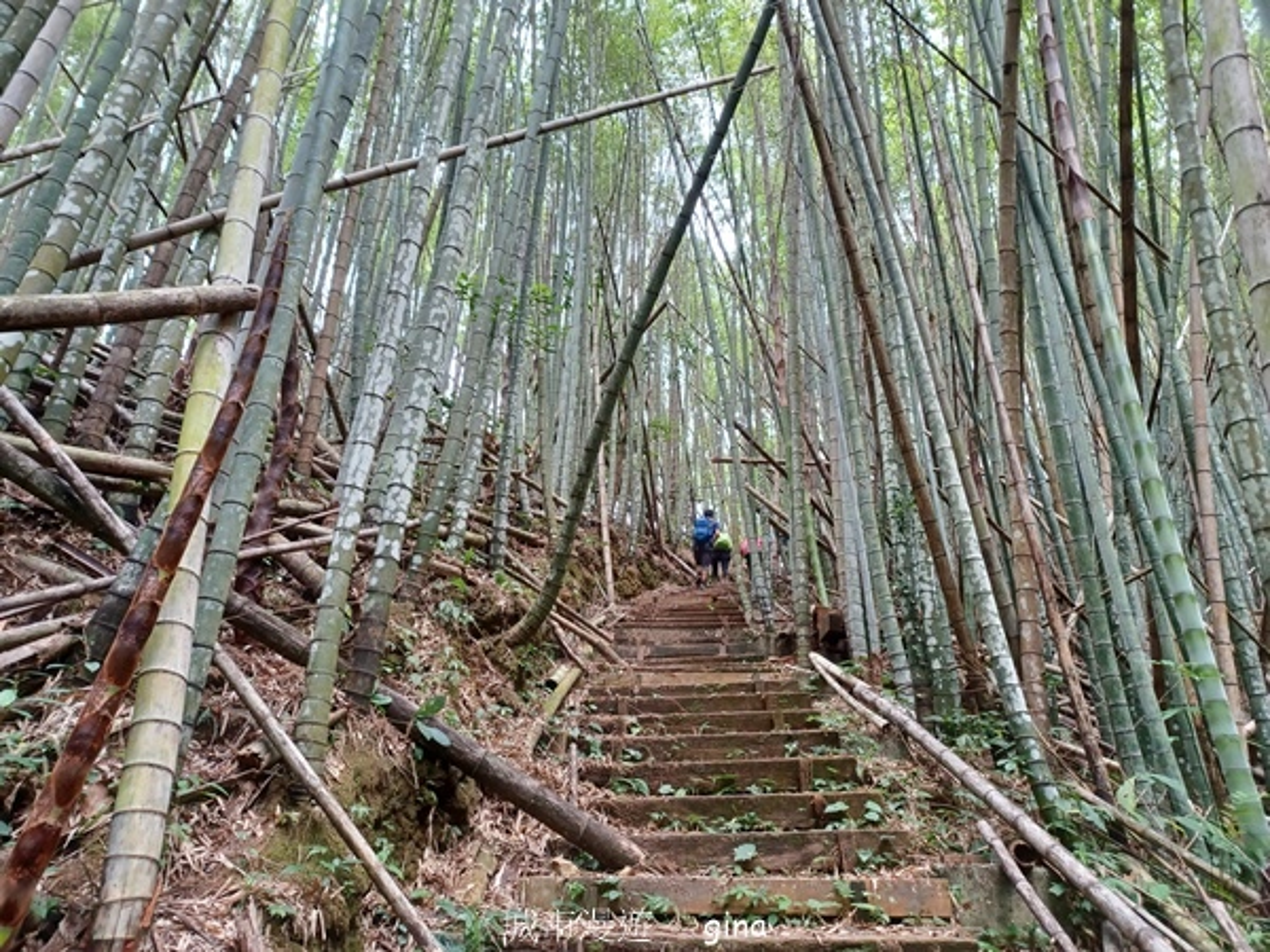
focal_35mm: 25
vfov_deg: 54.9
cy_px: 476
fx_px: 917
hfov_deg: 69.4
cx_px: 635
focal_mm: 4.6
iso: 200
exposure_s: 1/50
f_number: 1.8
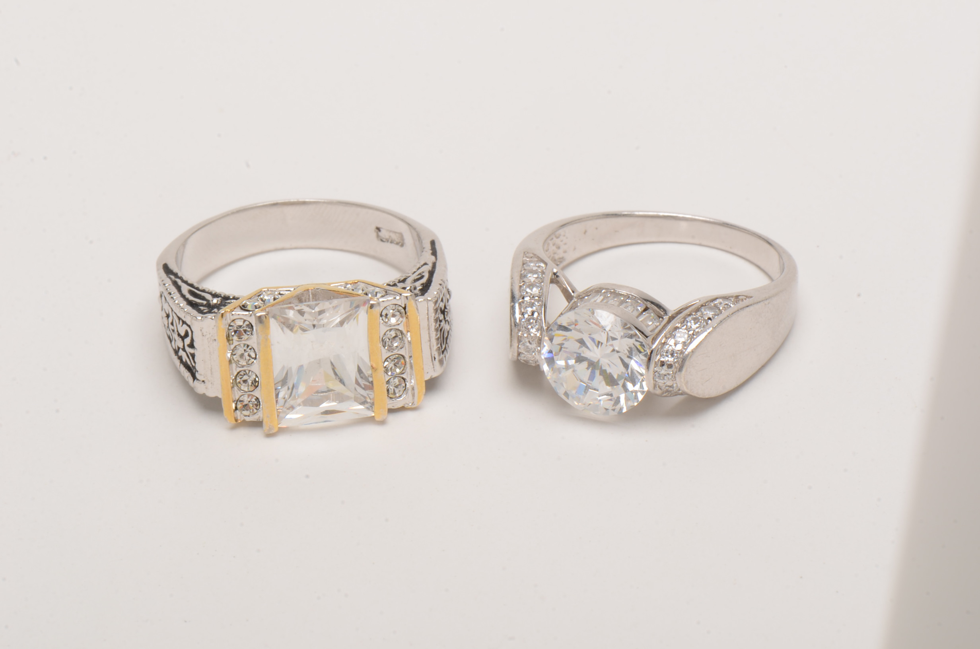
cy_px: 324
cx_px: 490
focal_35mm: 128
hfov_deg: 16.1
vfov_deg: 10.7
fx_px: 3464
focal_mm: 85
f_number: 25
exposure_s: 1/160
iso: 100
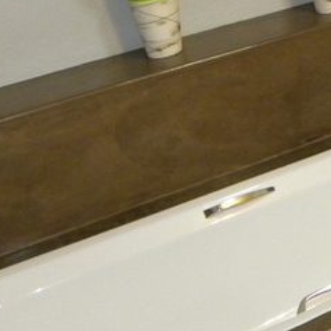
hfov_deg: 19.6
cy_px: 6
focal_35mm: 77
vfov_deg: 21.7
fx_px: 833
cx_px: 493
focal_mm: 4.6
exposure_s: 1/14.7
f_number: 2.8
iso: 400
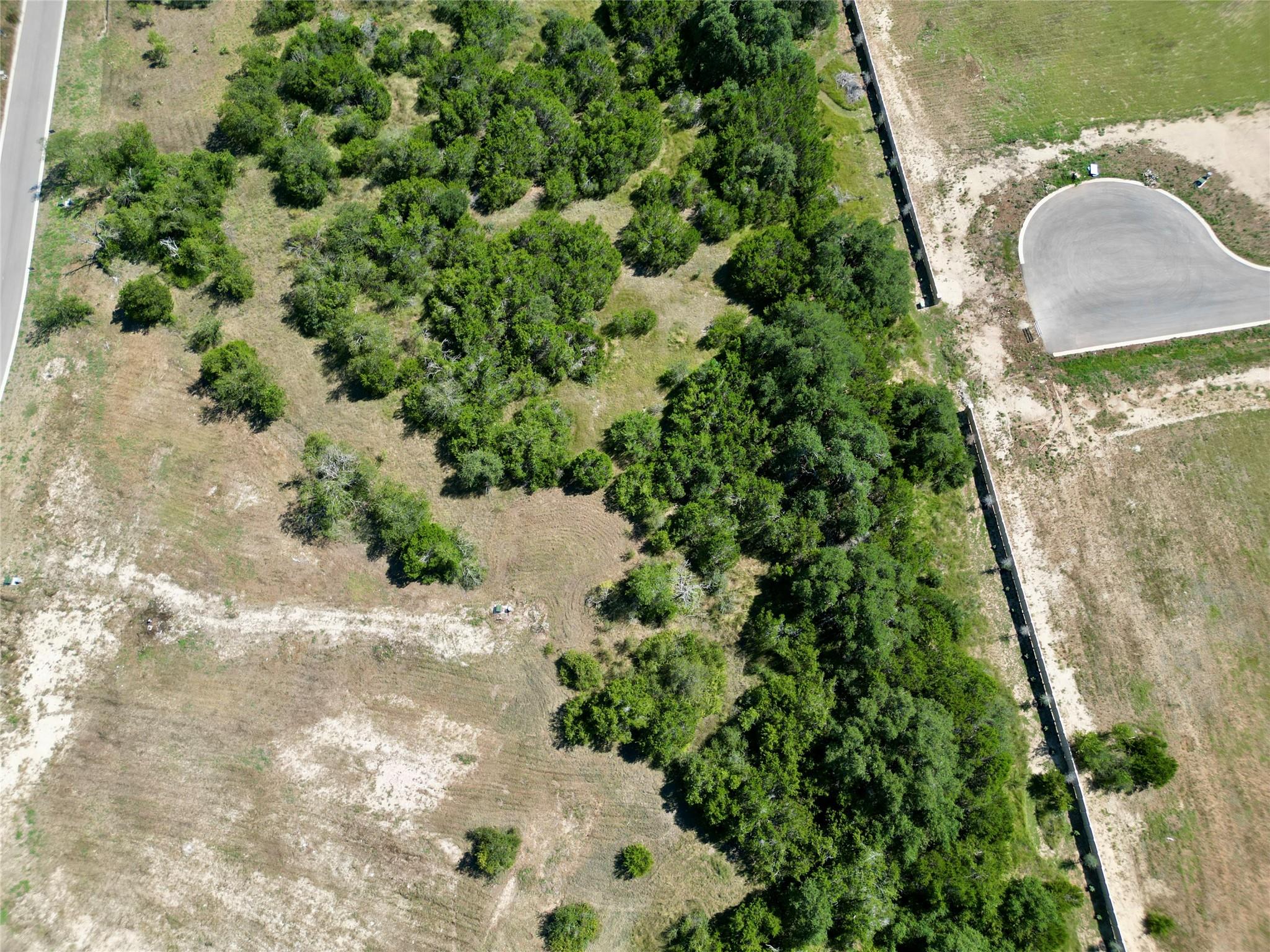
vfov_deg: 56.8
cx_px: 635
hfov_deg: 71.6
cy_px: 476
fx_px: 881
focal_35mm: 24
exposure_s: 1/2000
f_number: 1.7
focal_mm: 6.72
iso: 120
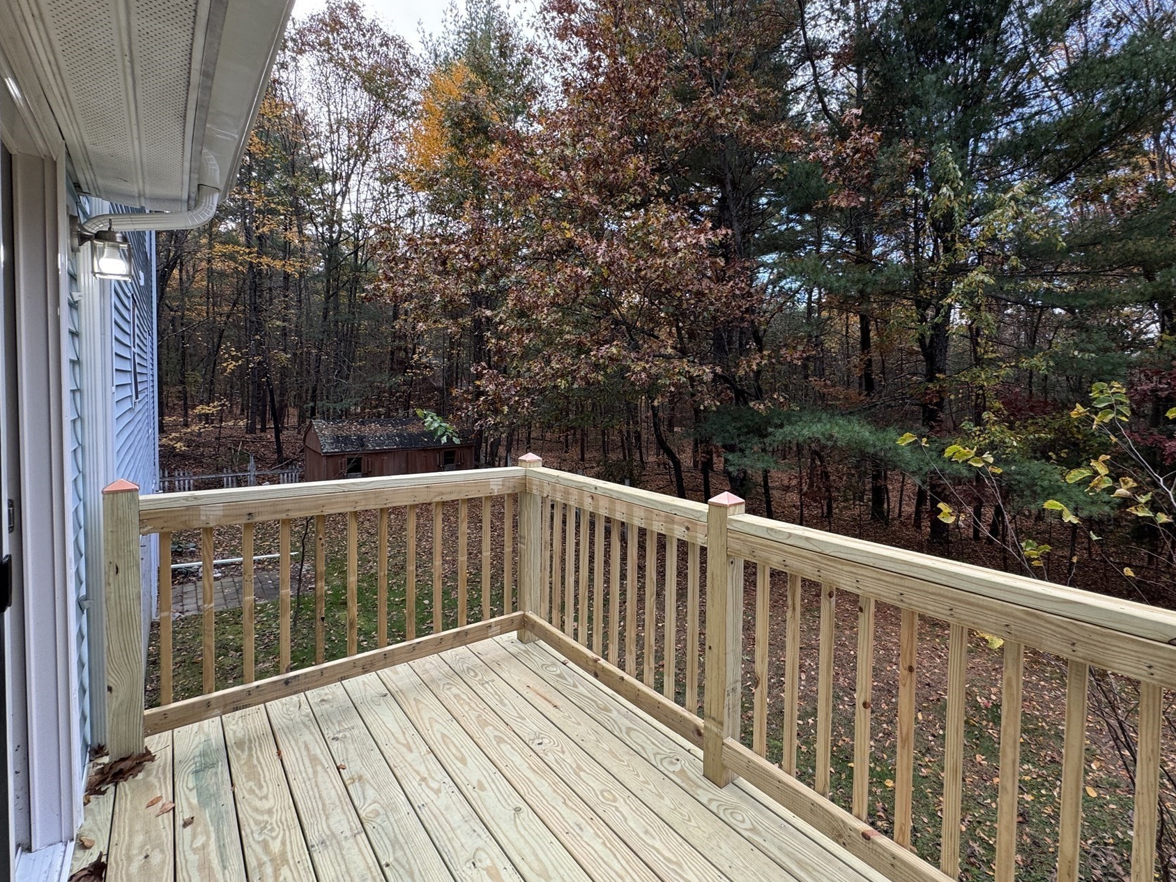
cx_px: 672
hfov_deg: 90.4
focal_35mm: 17
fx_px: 577
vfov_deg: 74.6
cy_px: 410
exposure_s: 1/99
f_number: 2.2
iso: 40
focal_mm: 2.22
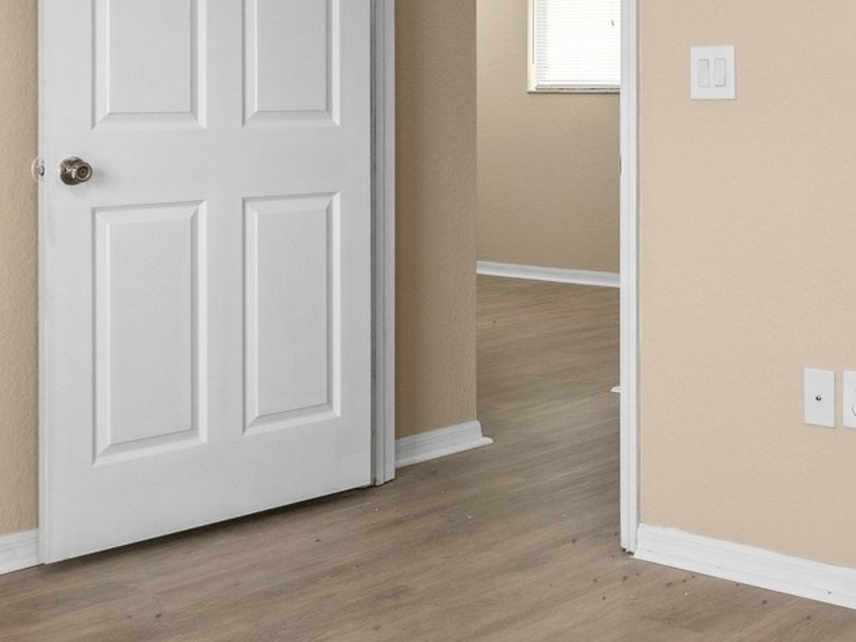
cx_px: 725
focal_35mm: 56
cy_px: 116
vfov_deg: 25.6
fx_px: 1385
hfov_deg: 33.0
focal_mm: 12
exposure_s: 1/4
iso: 320
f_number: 8
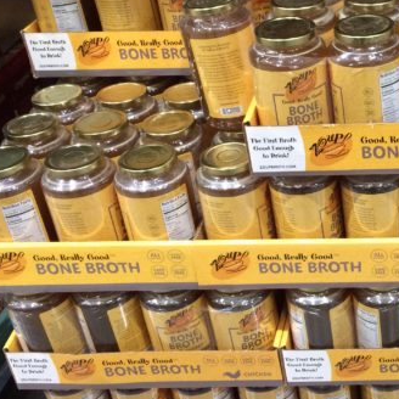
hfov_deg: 26.5
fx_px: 782
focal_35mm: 60
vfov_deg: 28.5
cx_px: 432
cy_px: 145
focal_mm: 4.15
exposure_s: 1/30
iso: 160
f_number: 2.2
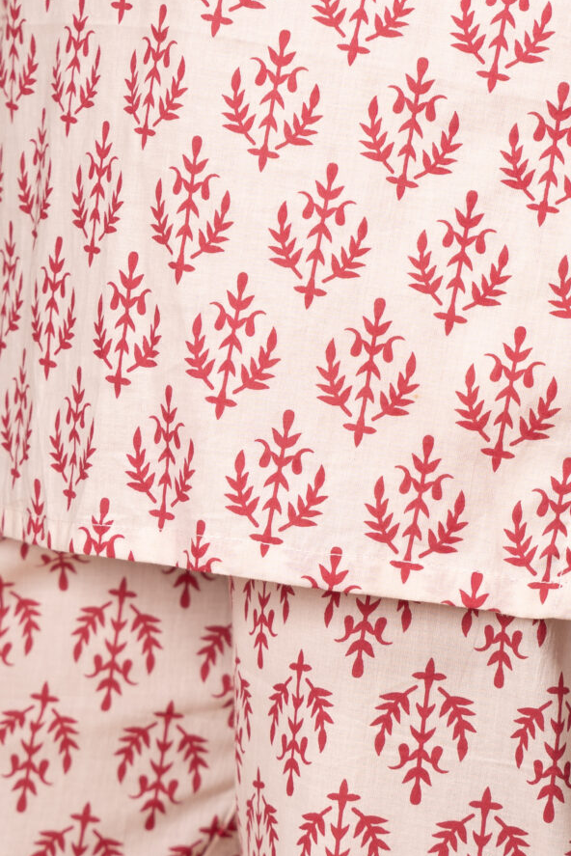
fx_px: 4802
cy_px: 497
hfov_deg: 6.8
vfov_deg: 10.2
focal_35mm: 202
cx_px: 283
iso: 200
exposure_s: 1/100
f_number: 4.5
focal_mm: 70
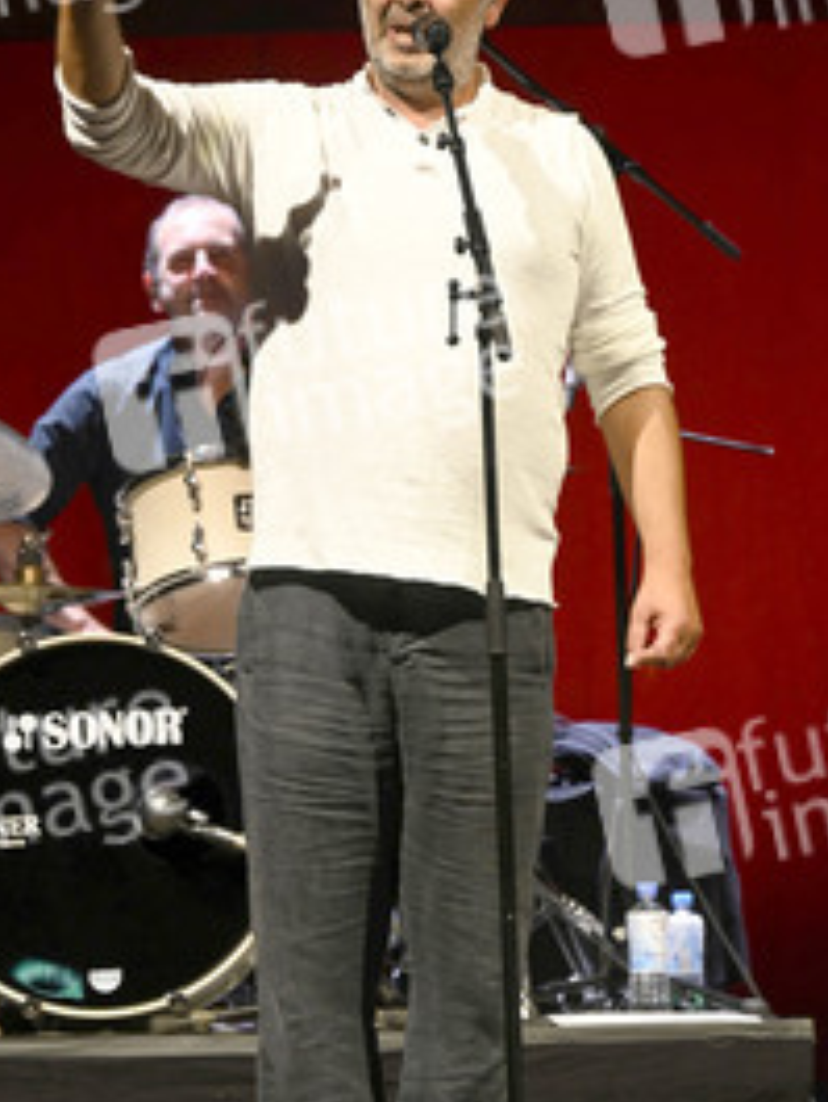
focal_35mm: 290
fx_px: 9241
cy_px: 582
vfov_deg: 6.8
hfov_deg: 5.1
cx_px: 429
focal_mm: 200
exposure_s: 1/60
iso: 2500
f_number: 6.3
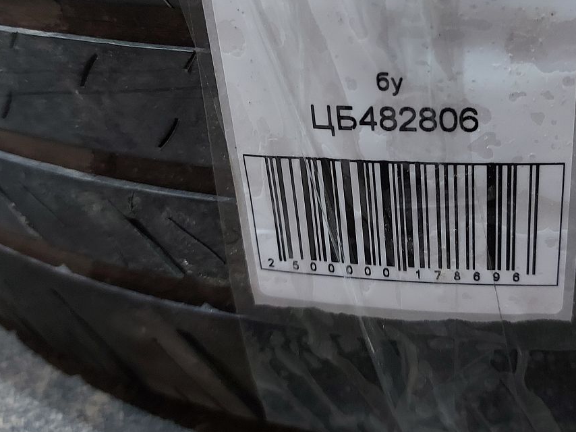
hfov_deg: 47.3
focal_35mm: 39
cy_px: 99
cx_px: 369
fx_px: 649
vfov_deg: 35.8
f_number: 1.8
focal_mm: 5.23
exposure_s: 1/33
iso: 250
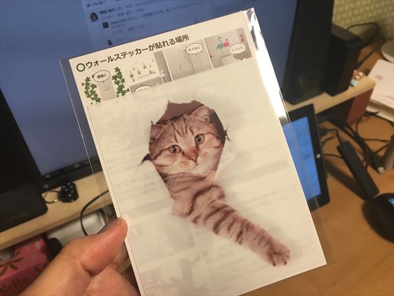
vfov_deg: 48.2
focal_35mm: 29
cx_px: 197
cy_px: 148
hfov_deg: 61.7
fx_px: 330
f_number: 2.2
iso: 64
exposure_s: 1/30
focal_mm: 4.15
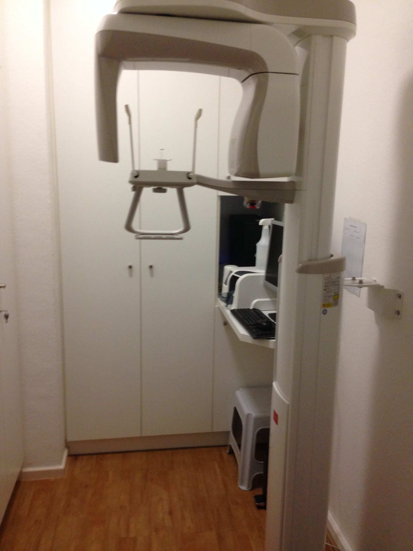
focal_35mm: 33
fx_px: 525
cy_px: 276
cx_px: 206
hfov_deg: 42.9
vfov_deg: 55.4
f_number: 2.4
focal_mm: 4.12
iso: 200
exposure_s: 1/20
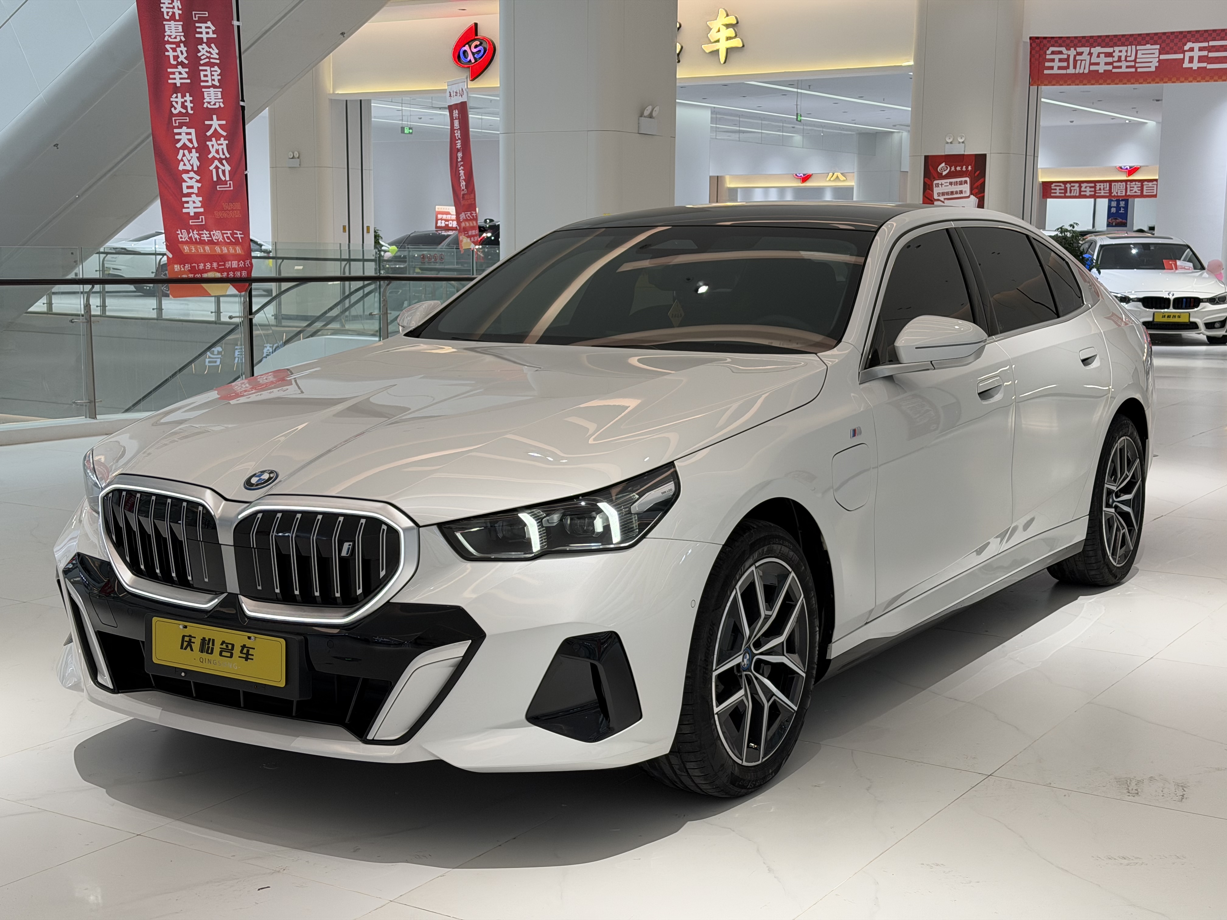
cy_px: 460
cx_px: 614
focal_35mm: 48
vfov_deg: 30.3
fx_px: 1701
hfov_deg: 39.7
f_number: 1.78
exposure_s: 1/100
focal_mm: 6.76
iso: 100
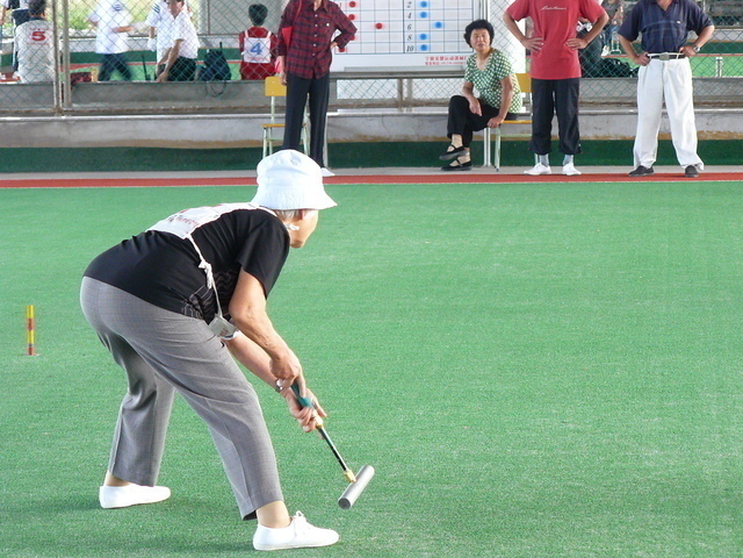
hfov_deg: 13.7
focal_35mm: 144
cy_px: 279
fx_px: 3091
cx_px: 372
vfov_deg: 10.3
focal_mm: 24.1
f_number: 3.3
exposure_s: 1/30
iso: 200
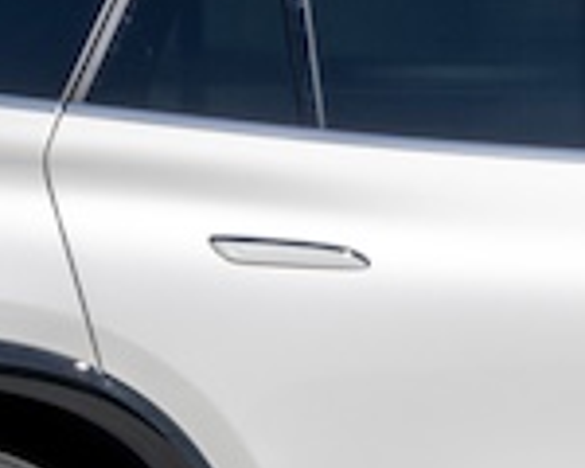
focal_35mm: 526
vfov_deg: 2.9
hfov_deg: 3.7
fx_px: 9107
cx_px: 870
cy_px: -148
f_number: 22
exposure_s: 1/30
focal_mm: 70
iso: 80
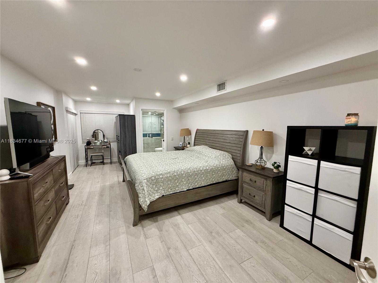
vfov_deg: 85.7
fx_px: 153
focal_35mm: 14
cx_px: 189
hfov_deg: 102.1
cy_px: 142
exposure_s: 1/120
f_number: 2.2
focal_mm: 2.22
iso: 320
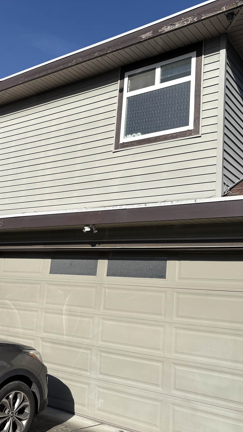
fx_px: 435
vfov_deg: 52.8
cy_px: 217
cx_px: 69
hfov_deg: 30.8
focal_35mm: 38
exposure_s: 1/4950
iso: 50
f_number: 1.6
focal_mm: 5.96
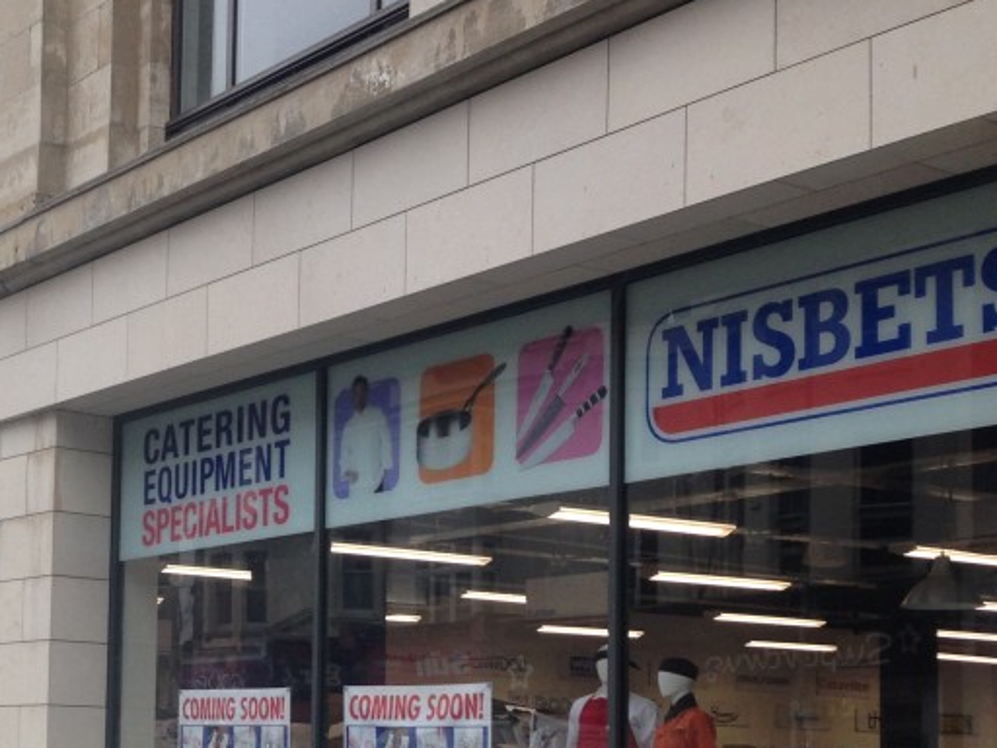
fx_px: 1901
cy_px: 635
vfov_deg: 21.9
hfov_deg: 28.1
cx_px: 68
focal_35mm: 66
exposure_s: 1/120
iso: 64
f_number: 2.4
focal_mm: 4.12
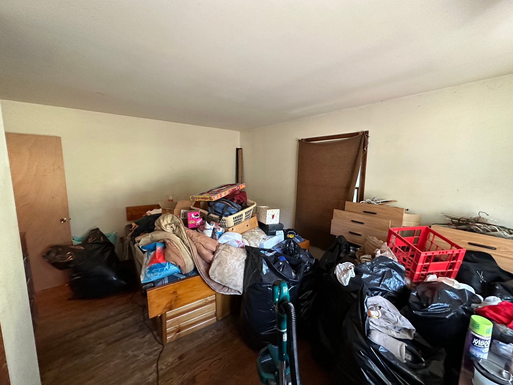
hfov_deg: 102.1
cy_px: 192
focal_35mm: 14
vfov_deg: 85.7
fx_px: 207
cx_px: 256
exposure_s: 1/60
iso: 800
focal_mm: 2.22
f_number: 2.2
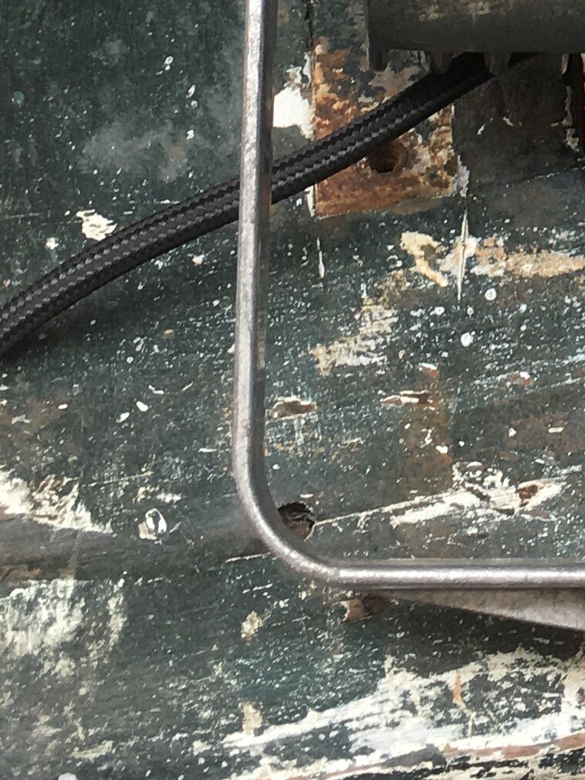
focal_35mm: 116
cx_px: 823
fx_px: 2614
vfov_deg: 15.4
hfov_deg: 12.3
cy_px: -449
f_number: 2.2
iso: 25
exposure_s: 1/172
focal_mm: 4.15
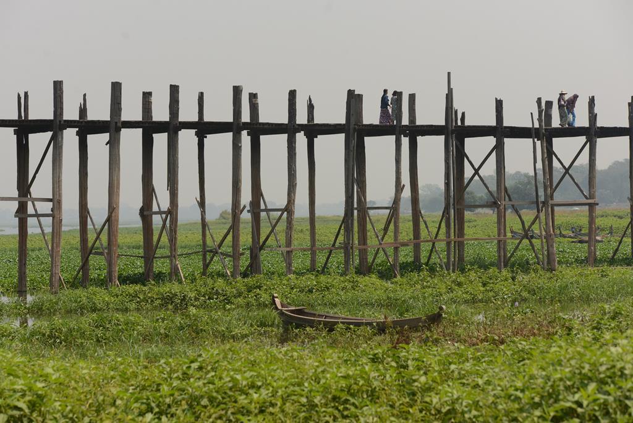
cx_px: 316
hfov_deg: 19.4
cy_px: 212
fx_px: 1847
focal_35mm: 105
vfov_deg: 13.1
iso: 100
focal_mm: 105
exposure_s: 1/500
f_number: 5.6
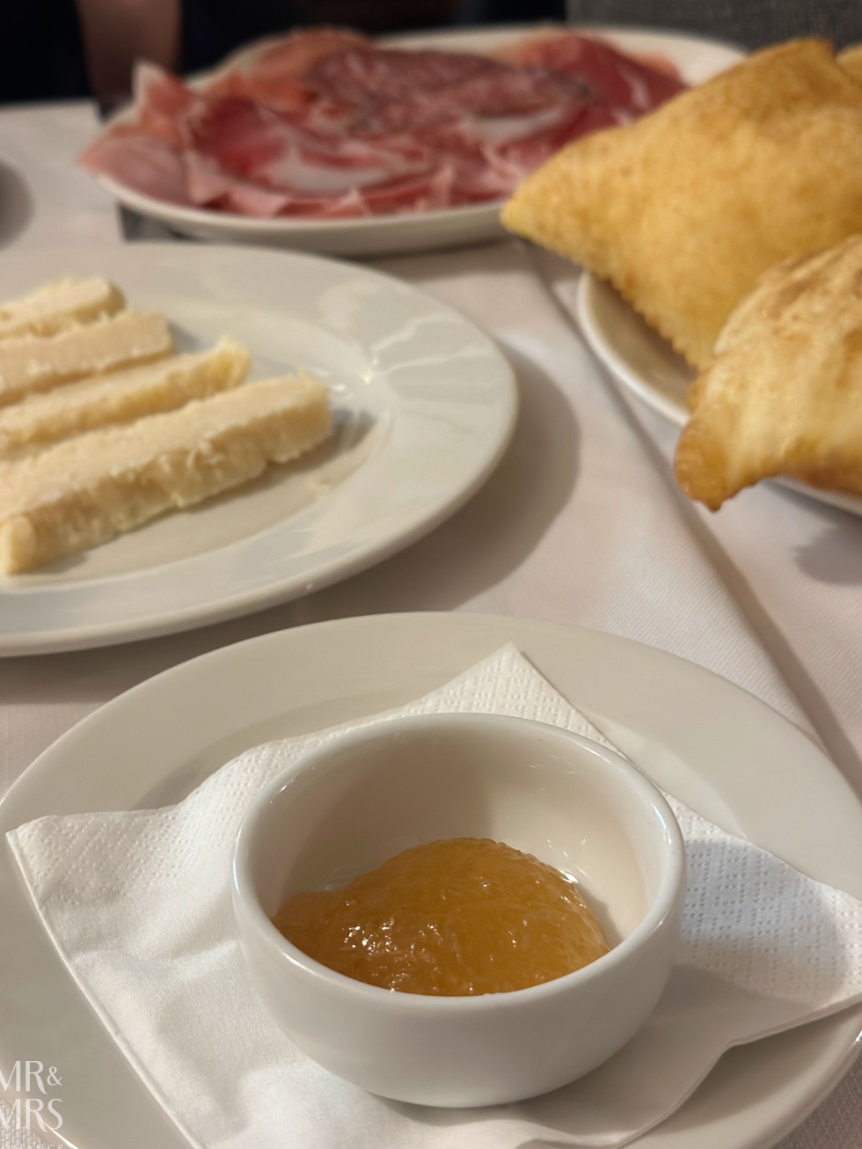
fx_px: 1626
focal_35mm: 49
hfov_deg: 29.7
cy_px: 568
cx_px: 429
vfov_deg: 38.9
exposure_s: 1/50
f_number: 1.78
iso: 320
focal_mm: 6.86
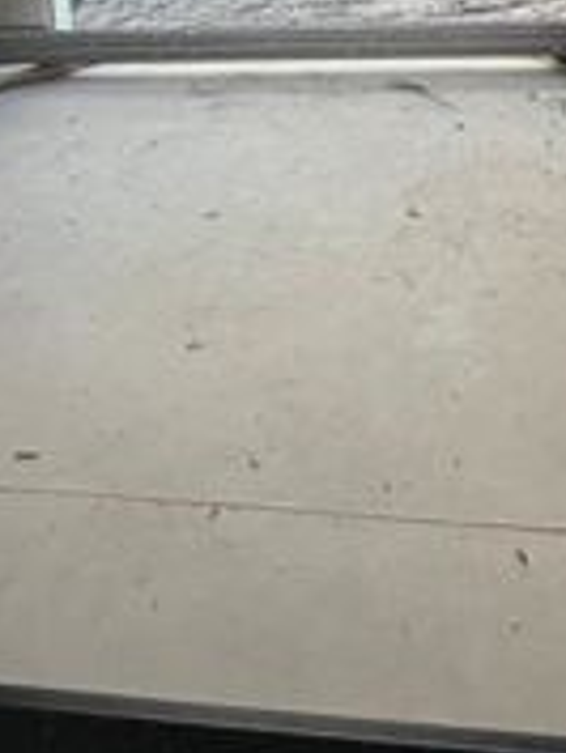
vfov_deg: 34.1
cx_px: 326
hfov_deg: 34.3
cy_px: -191
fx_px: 915
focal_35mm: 42
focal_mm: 2.22
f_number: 2.2
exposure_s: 1/121
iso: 125
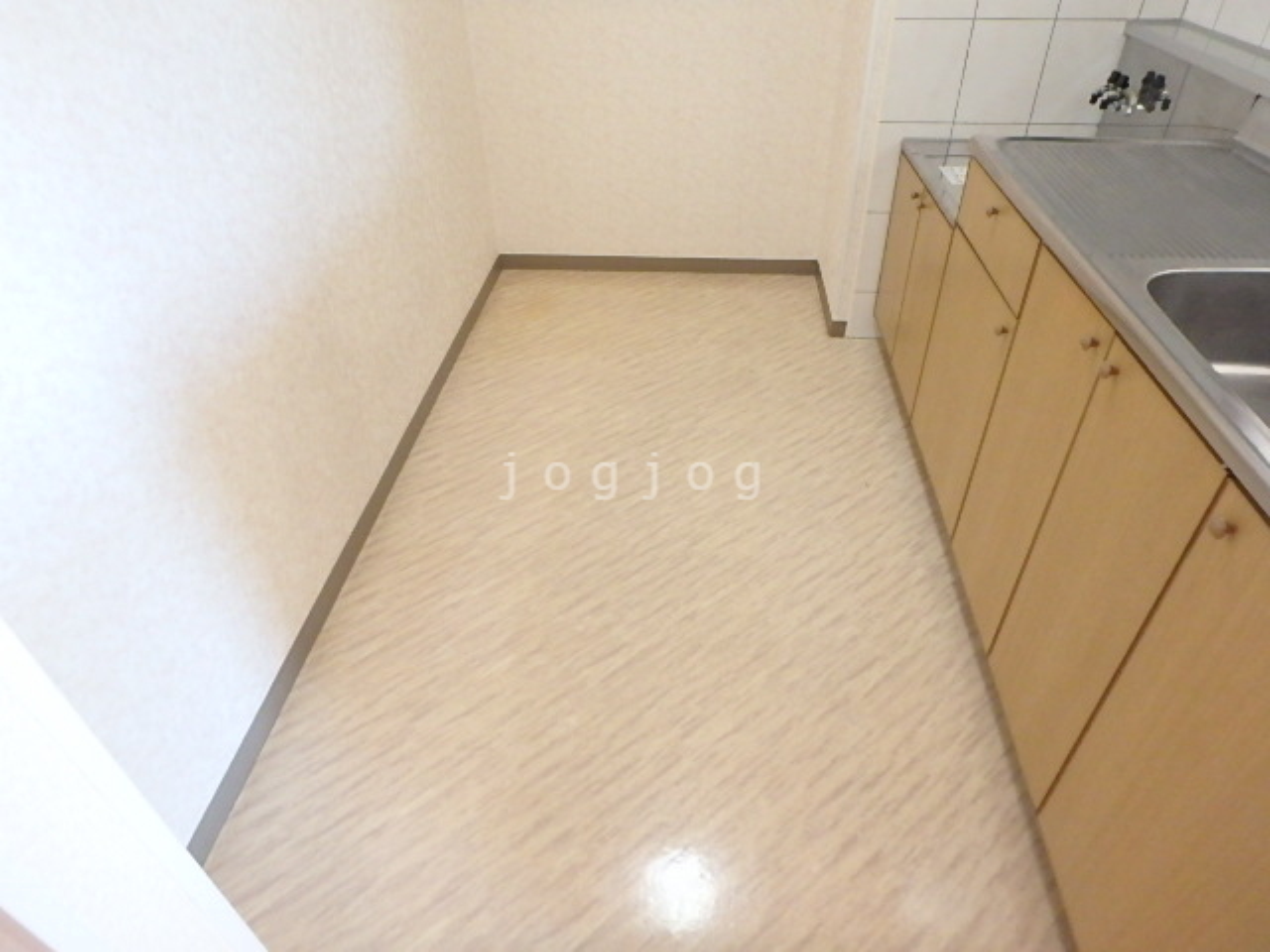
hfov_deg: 79.0
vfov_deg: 63.4
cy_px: 476
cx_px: 635
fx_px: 770
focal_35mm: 21
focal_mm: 3.7
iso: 640
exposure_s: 1/30
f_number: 3.5
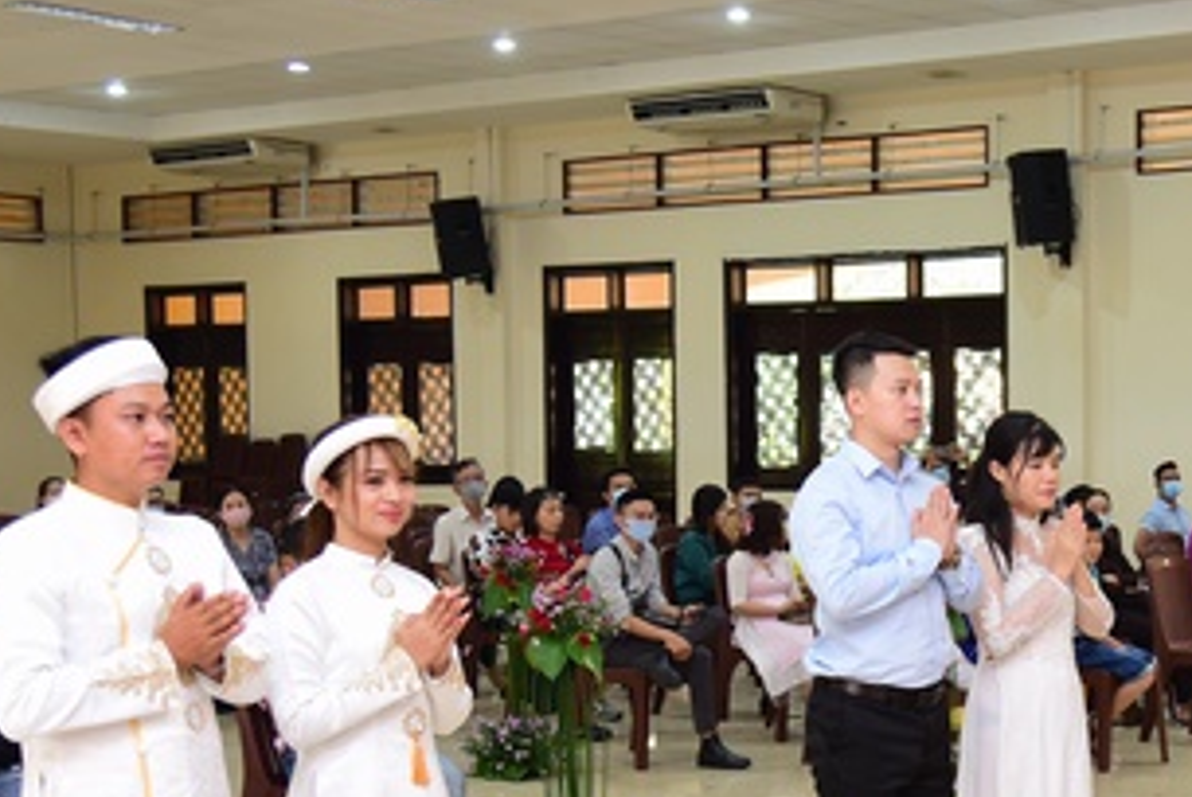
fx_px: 2684
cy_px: 574
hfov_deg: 24.5
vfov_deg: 16.8
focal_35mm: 81
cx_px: 1024
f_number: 4
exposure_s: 1/50
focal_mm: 38
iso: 800
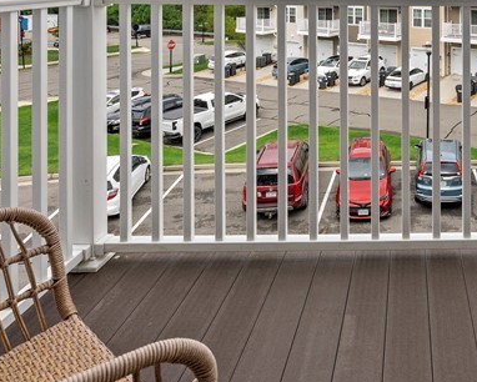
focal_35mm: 32
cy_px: -20
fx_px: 452
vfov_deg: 39.1
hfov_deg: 50.4
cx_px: 415
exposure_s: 1/320
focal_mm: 12
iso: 1250
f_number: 9
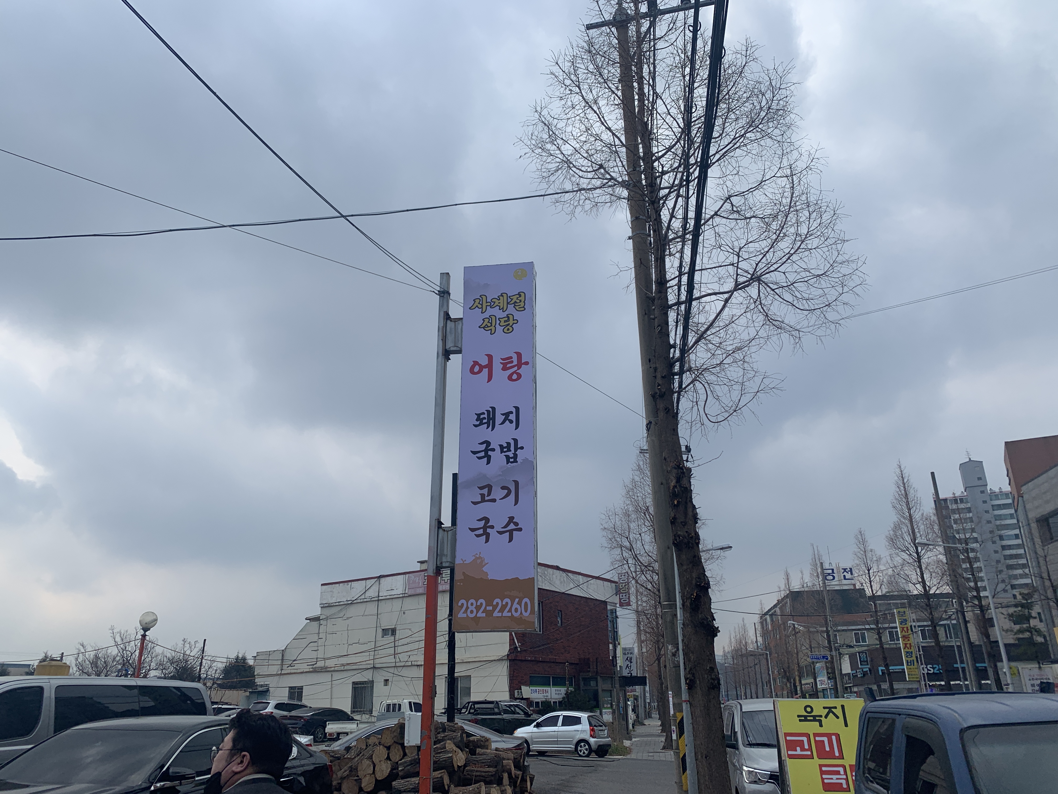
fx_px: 795
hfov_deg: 67.3
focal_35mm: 26
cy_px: 397
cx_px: 529
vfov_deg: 53.1
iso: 25
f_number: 1.8
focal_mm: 4.25
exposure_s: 1/2033
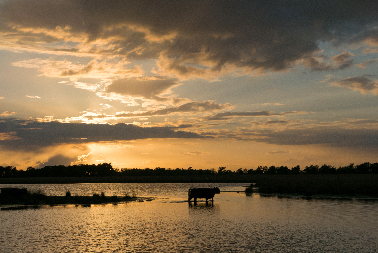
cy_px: 126
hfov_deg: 28.8
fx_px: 736
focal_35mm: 70
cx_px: 189
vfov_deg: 19.5
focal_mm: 31.5
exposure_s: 1/1600
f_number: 8
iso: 200
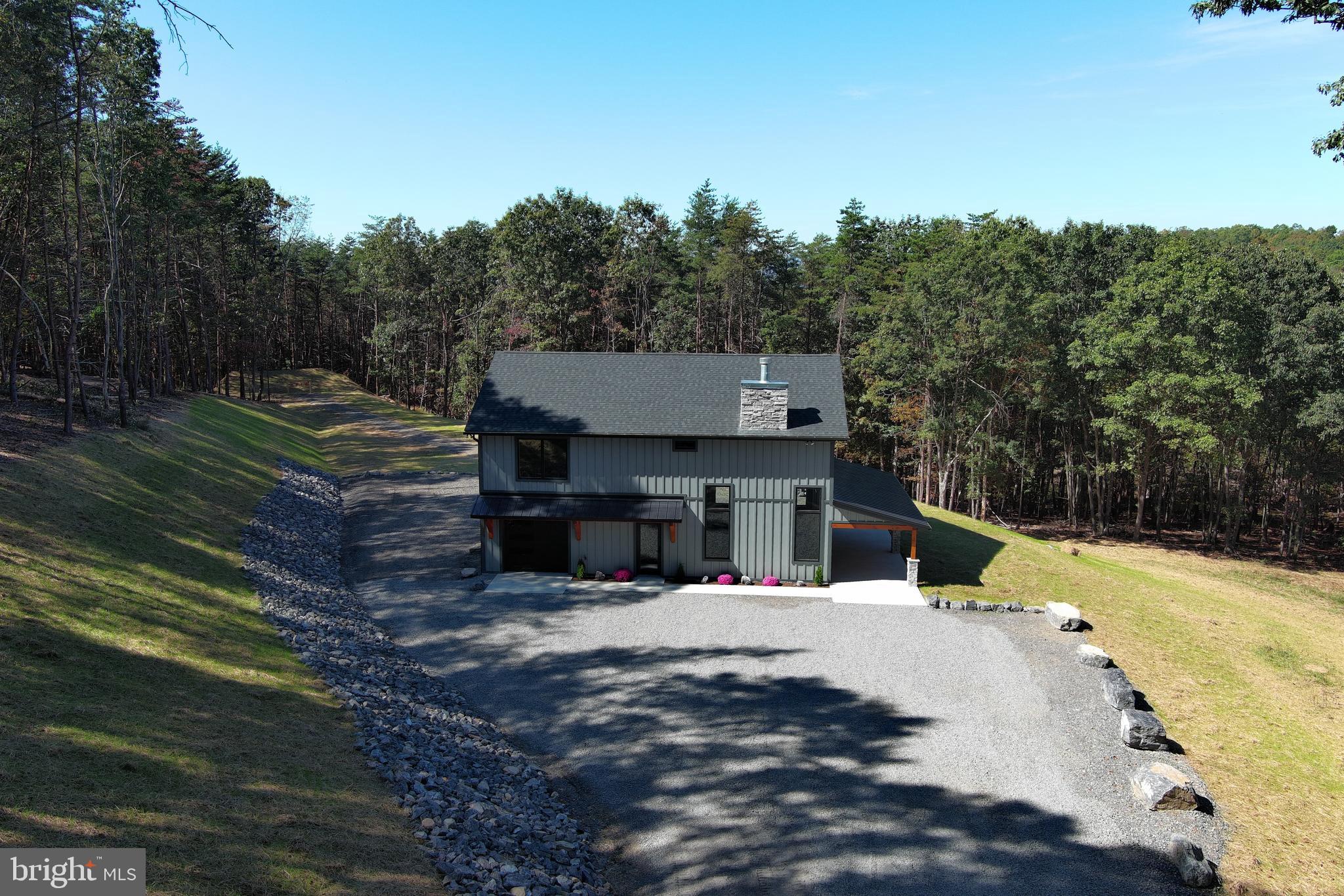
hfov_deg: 63.7
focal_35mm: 29
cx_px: 672
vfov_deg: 45.0
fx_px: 1083
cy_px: 448
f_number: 2.8
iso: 100
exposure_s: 1/780
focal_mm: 10.57
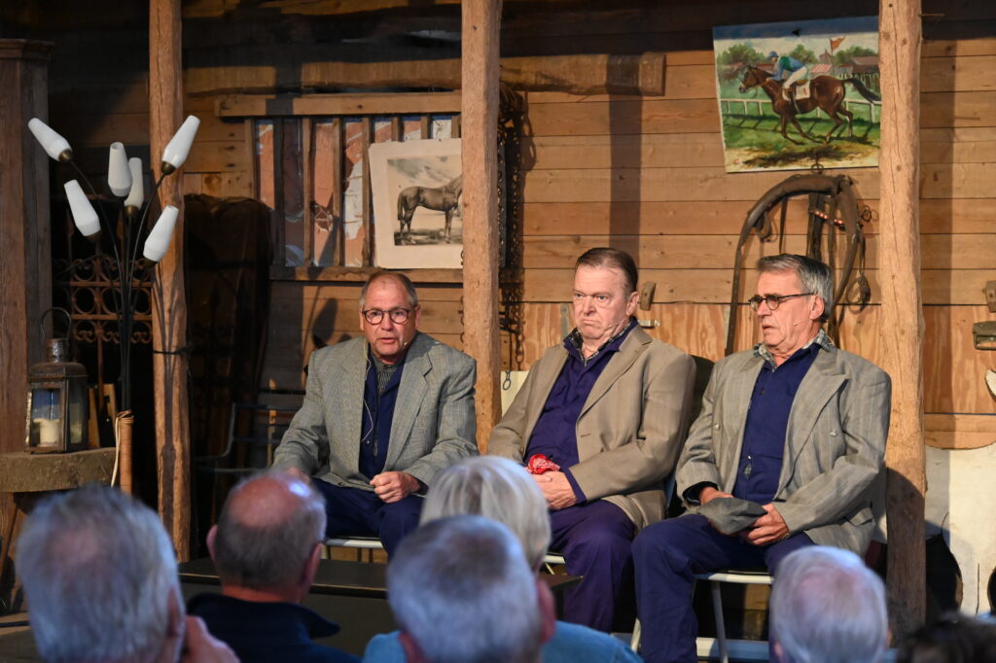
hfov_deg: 21.9
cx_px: 498
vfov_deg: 14.7
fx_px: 2572
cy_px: 332
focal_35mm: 93
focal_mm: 93
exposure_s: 1/60
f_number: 6.3
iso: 9000
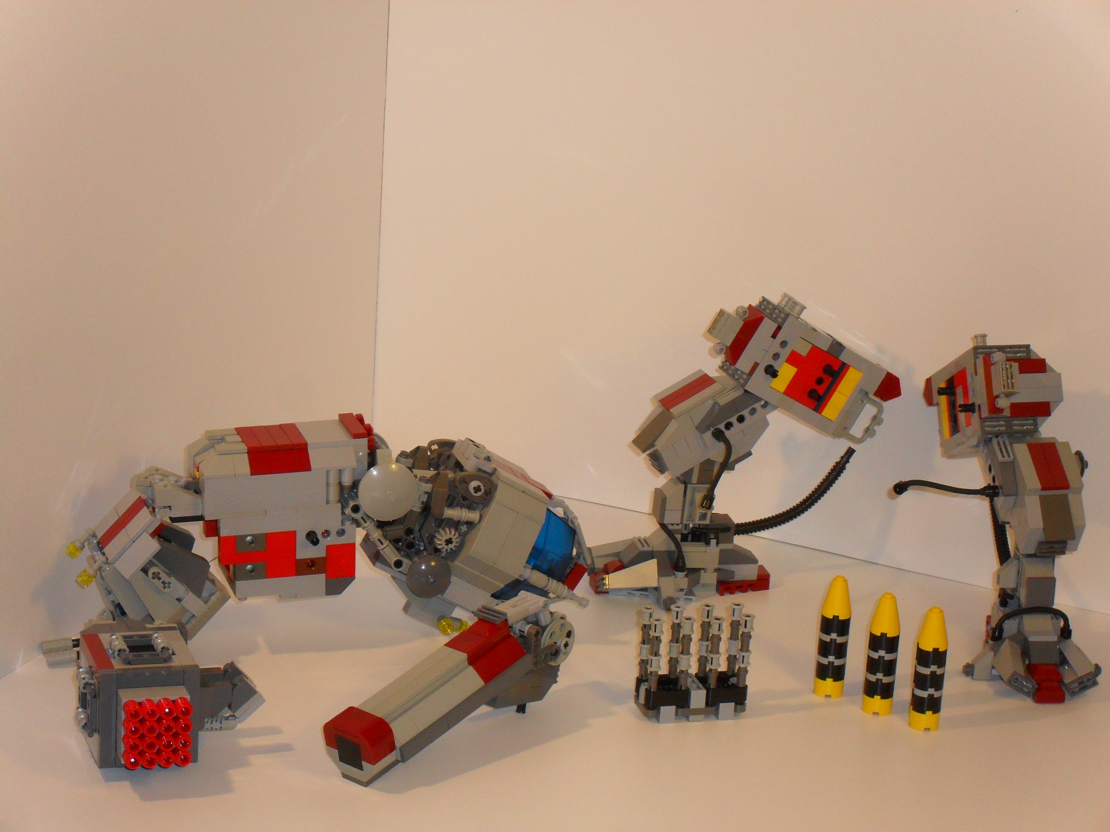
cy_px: 416
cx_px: 555
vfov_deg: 16.6
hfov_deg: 22.0
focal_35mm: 89
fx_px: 2854
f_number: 5.5
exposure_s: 1/60
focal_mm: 15.7
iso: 200
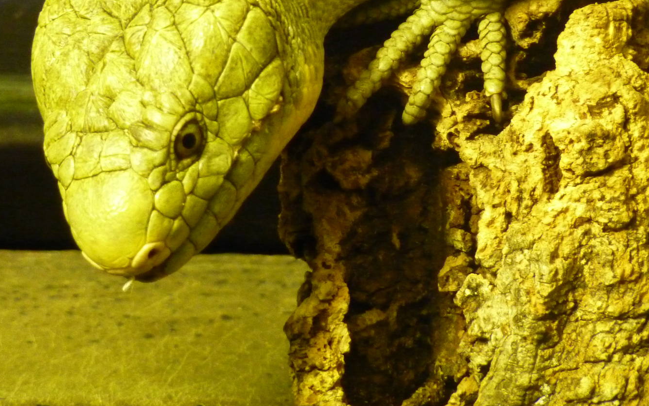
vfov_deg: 4.0
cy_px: 118
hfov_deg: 6.4
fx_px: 5820
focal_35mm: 329
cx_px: 322
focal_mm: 42.6
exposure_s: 1/50
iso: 800
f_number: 4.7
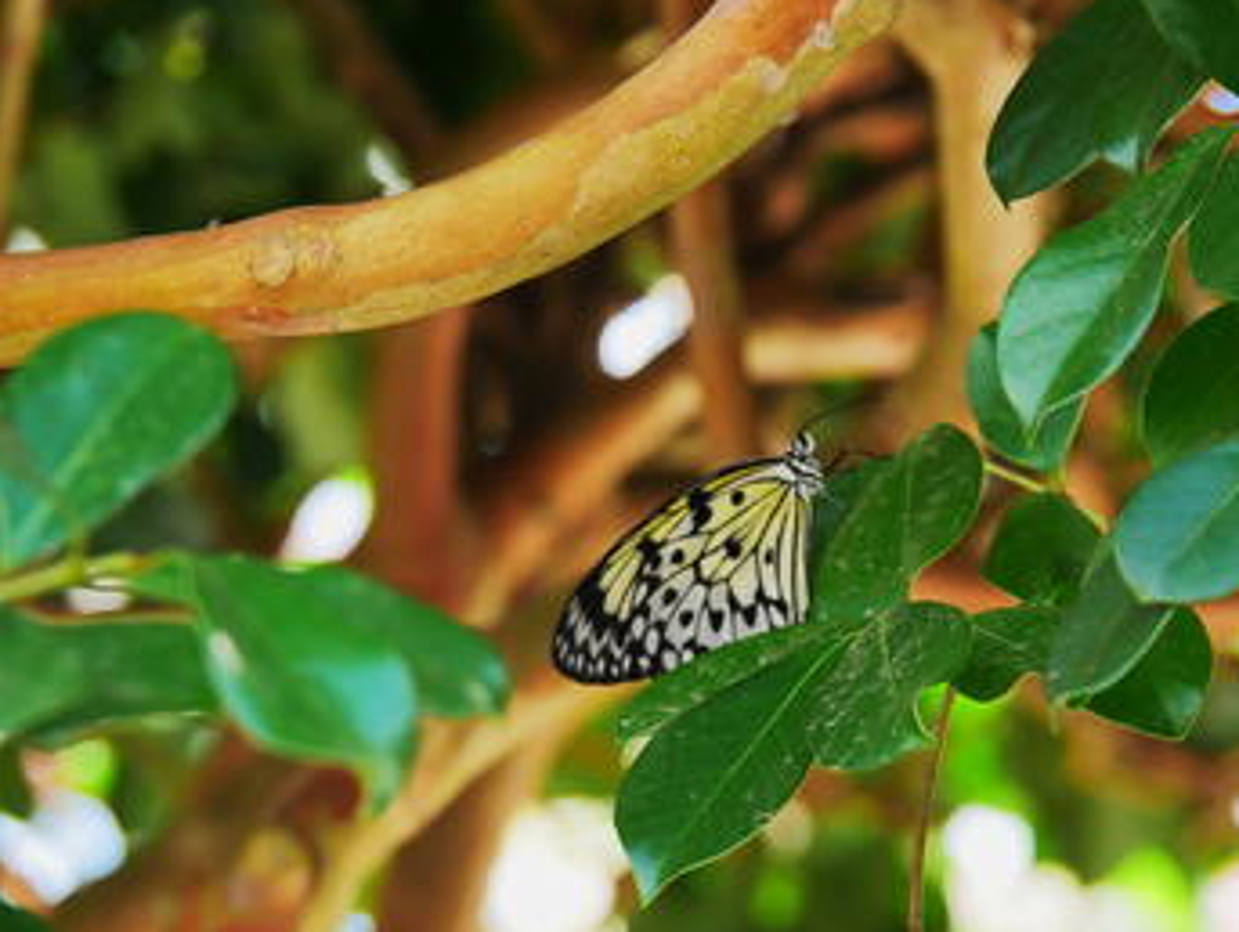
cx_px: 694
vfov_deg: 4.7
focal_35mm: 315
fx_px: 11287
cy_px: 542
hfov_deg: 6.3
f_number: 5.6
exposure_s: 1/250
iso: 640
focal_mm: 120
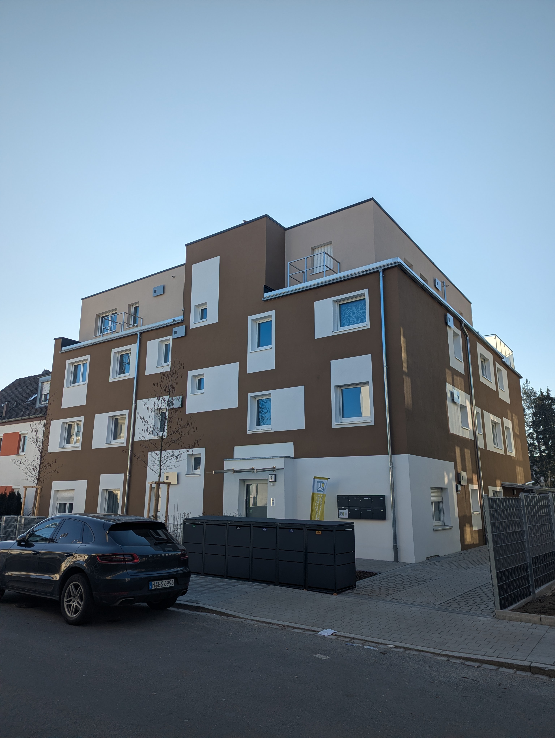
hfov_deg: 56.9
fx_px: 512
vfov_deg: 71.5
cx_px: 278
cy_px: 369
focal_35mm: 24
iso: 47
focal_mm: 6.81
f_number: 1.85
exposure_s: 1/1855
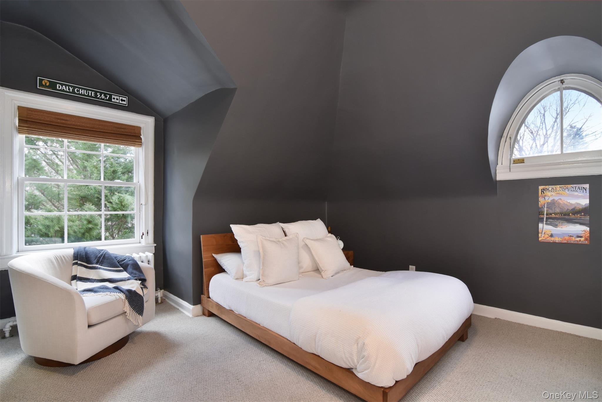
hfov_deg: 95.0
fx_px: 276
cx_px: 301
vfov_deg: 72.0
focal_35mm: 16
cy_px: 201
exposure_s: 1/25
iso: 640
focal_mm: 11
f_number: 11
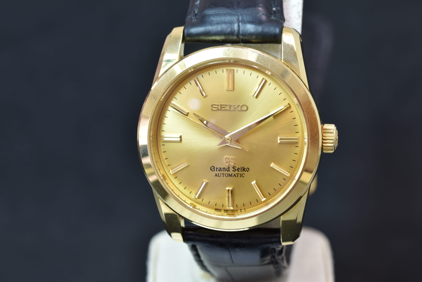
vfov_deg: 10.2
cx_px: 211
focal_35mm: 135
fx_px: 1582
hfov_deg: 15.2
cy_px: 141
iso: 100
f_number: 8
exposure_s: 1/6
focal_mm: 90
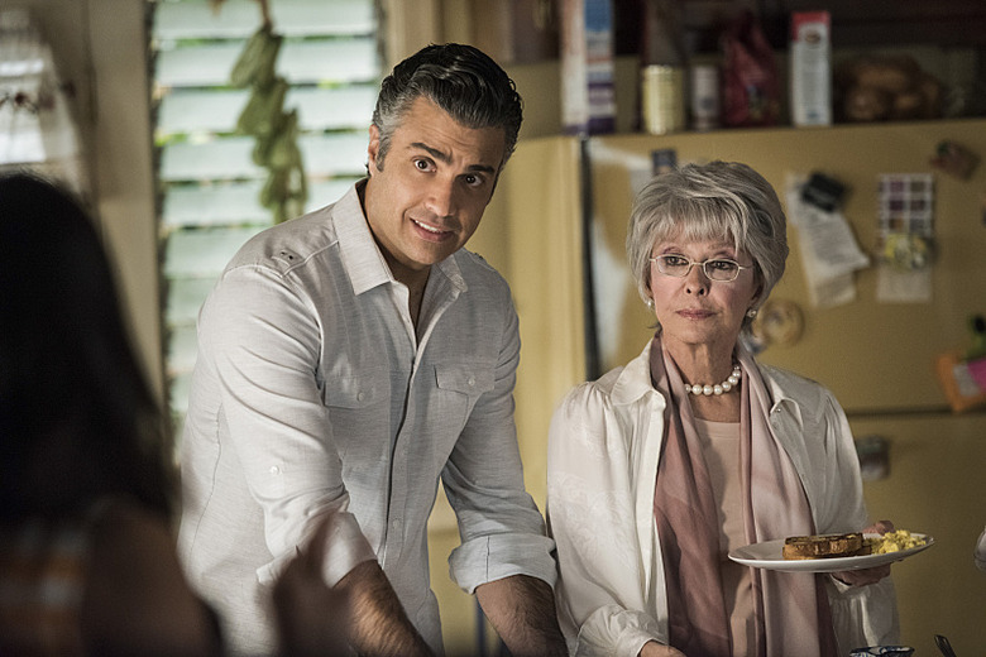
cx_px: 493
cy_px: 328
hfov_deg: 11.7
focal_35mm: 175
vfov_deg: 7.8
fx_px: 4793
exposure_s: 1/200
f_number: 2.8
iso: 4000
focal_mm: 175
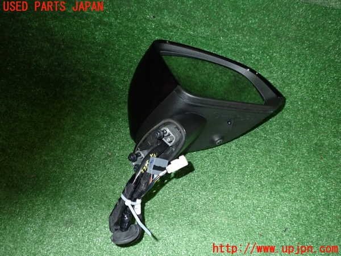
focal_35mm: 30
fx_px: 296
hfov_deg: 60.0
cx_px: 170
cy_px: 128
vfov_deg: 46.8
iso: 640
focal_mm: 5.4
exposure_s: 1/30
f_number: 6.3
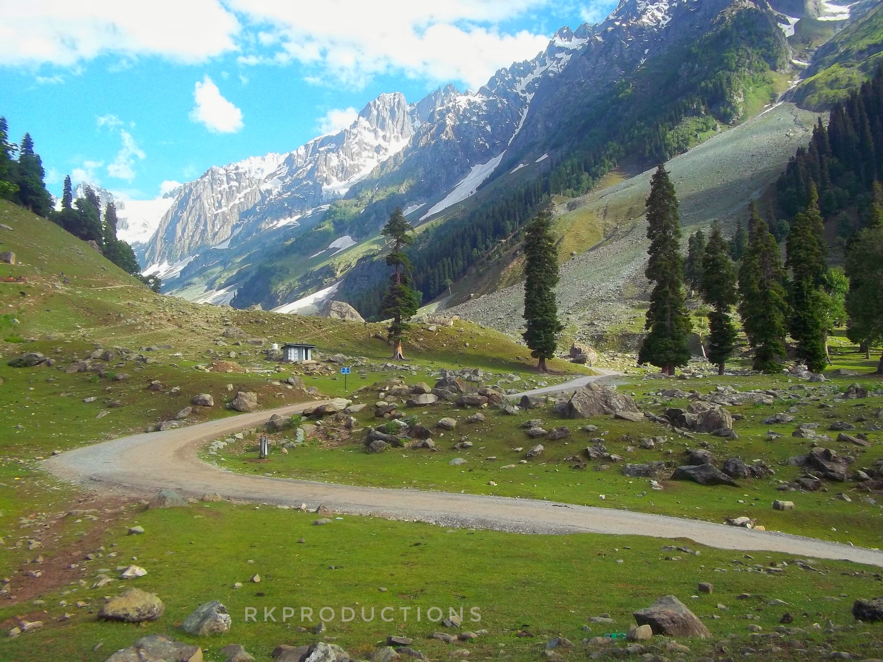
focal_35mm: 32
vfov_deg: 44.2
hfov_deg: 56.8
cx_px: 442
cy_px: 331
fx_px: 816
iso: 80
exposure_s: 1/160
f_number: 5.5
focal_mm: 5.7
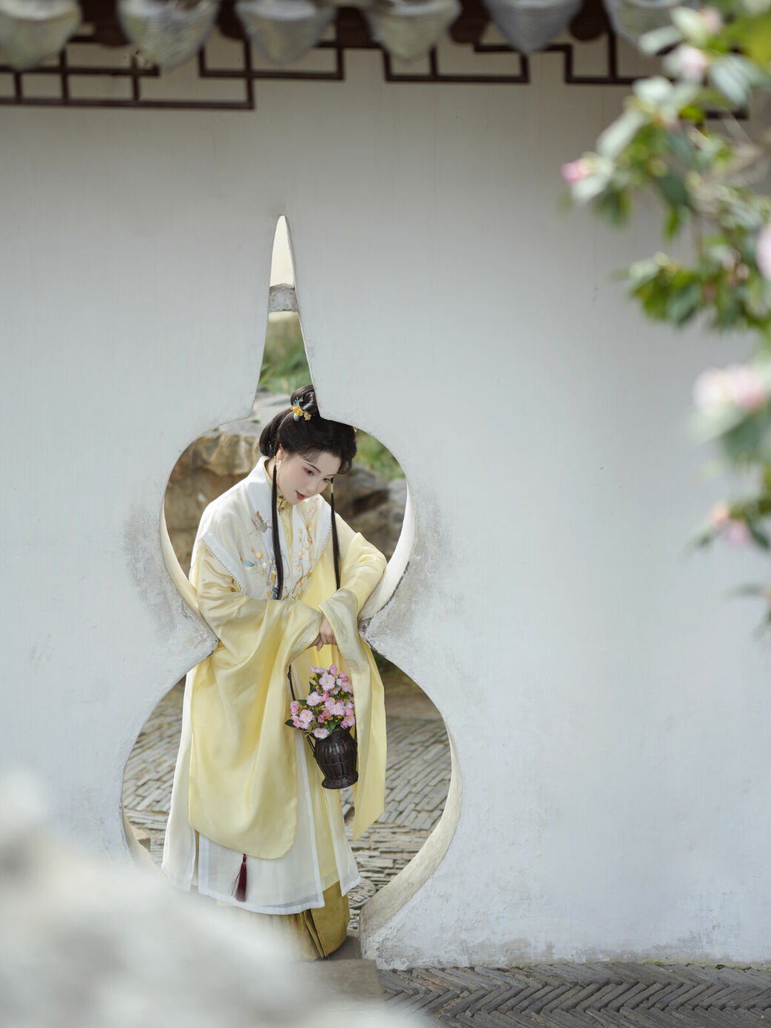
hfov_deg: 15.9
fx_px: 2762
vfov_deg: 21.1
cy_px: 453
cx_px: 383
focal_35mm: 93
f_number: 1.4
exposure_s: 1/250
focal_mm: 85
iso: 100
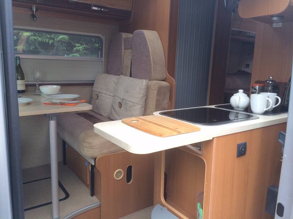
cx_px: 146
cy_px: 110
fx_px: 254
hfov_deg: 60.0
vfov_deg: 46.8
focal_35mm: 30
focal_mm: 4.12
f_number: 2.2
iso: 50
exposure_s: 1/60
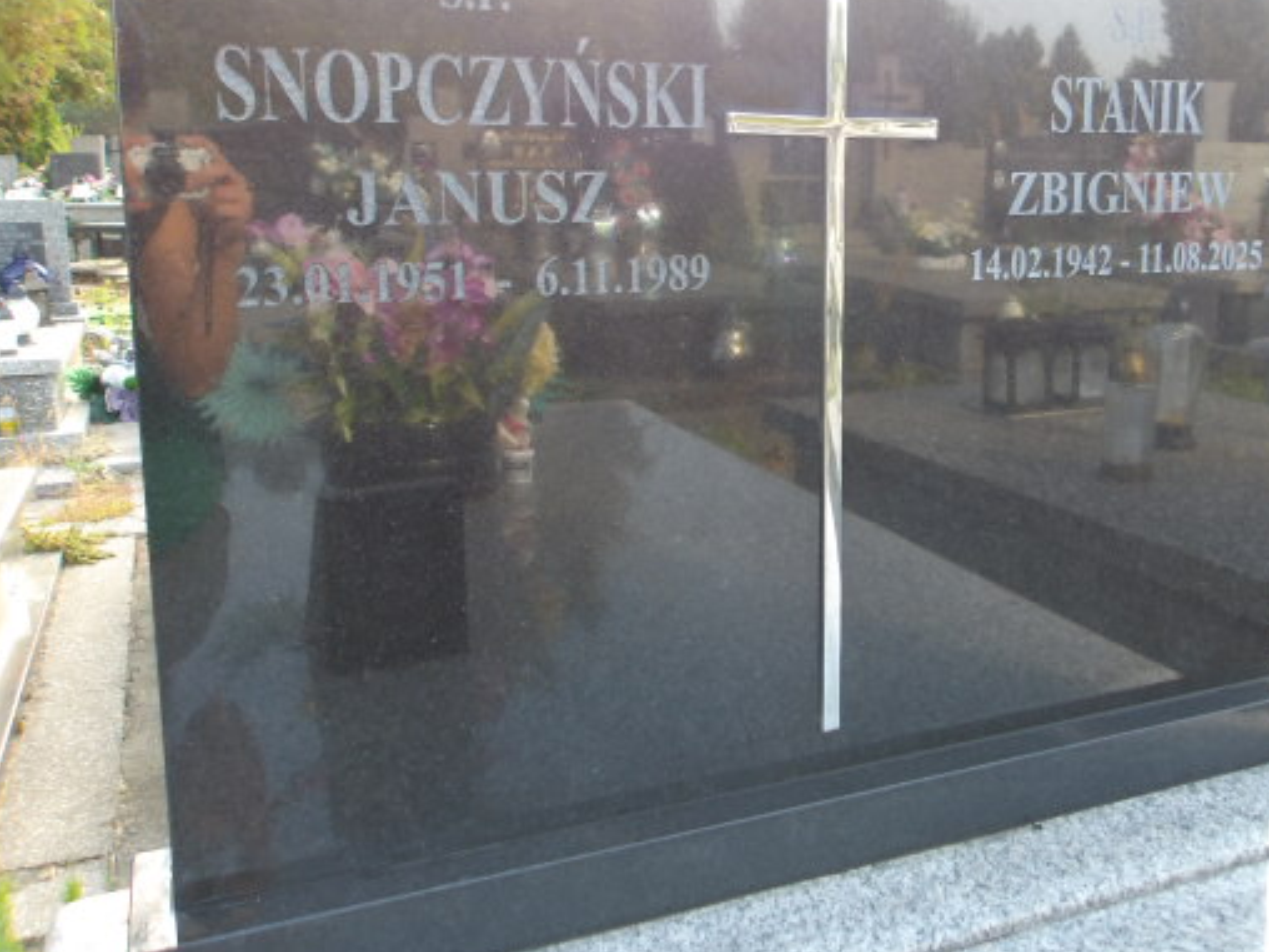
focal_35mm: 34
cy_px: 402
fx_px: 1246
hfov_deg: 53.4
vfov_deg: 41.7
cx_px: 784
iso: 100
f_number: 3
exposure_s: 1/82
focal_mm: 4.9
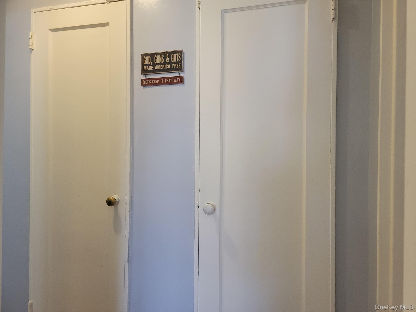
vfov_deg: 56.8
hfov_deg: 71.6
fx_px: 288
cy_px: 156
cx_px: 208
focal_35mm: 24
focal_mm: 6.7
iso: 250
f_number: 1.8
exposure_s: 1/40
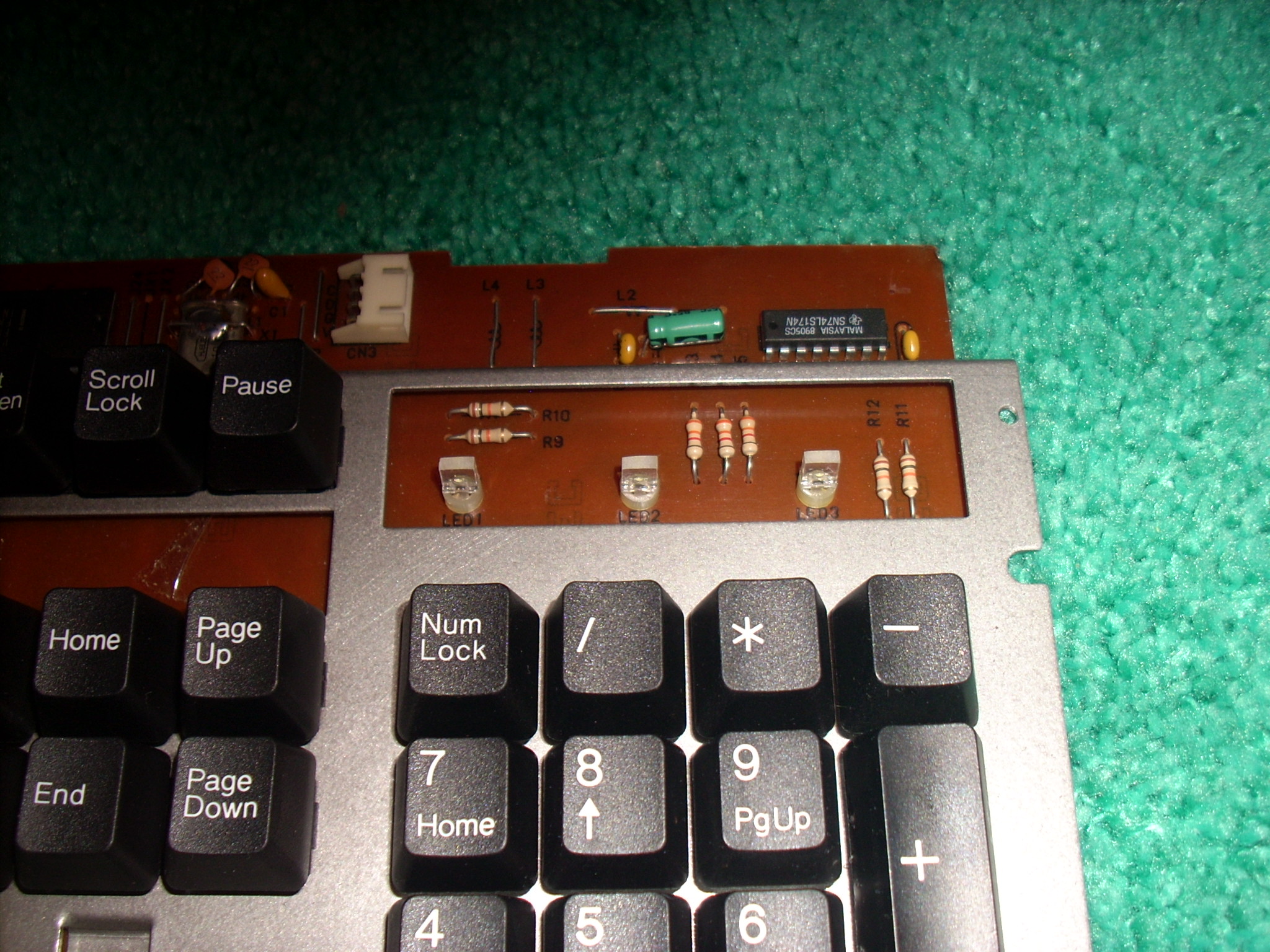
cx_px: 635
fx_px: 1357
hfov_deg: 50.1
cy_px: 476
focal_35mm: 37
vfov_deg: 38.7
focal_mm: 6.2
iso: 64
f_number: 5.6
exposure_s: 1/60
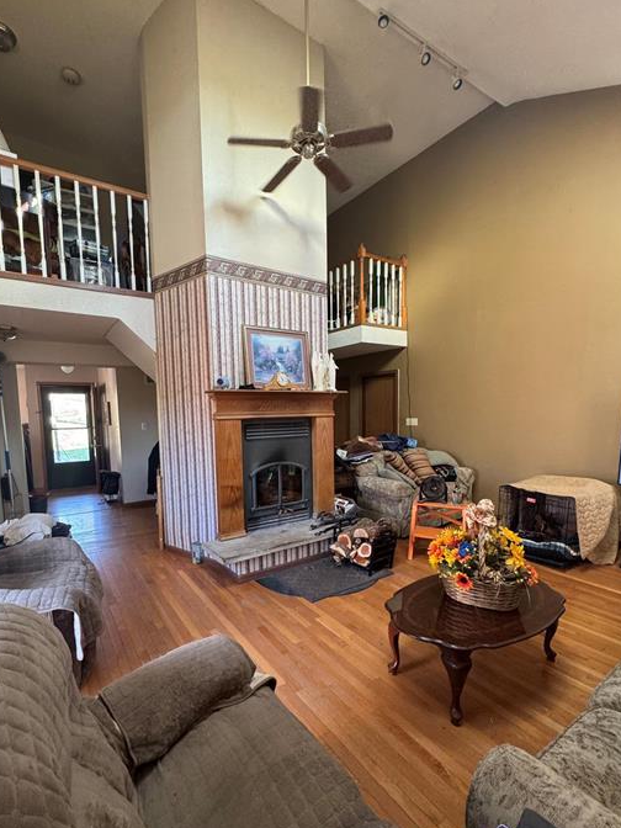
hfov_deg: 77.9
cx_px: 280
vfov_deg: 94.3
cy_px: 450
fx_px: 383
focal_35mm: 16
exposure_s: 1/60
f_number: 2.2
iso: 320
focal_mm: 2.22
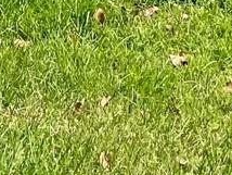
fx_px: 1302
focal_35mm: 194
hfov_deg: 10.2
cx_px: 109
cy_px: -361
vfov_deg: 6.9
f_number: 1.8
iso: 32
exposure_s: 1/7194
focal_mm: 4.25
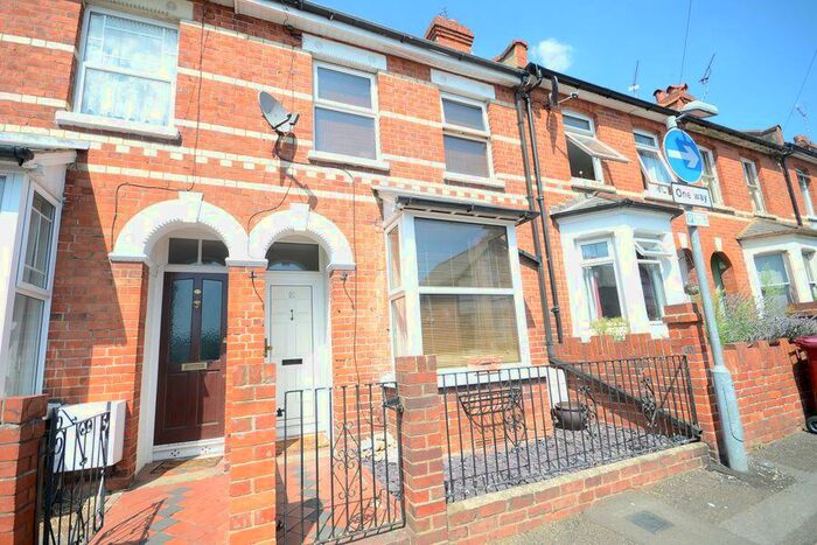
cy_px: 272
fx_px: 340
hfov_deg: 100.4
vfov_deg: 77.4
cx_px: 408
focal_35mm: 15
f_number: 5.6
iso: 100
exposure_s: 1/125
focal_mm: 10
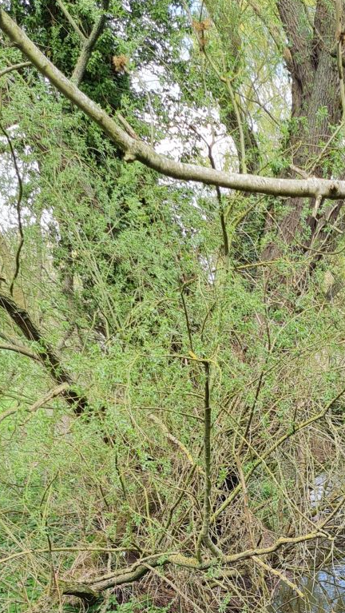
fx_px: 1024
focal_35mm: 63
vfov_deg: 31.0
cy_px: 607
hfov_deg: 18.6
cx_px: 347
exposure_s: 1/268
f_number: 1.8
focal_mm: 5.4
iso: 50
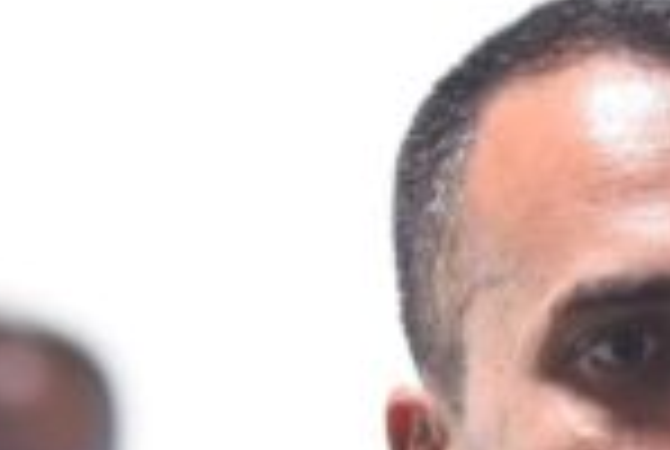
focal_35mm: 694
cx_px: 648
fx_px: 12942
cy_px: 650
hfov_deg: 3.0
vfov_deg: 2.0
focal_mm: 135
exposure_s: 1/320
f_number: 2.8
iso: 2000
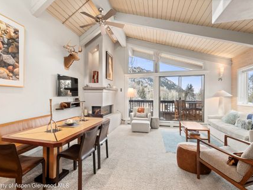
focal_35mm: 19
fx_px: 139
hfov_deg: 84.4
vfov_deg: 68.7
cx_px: 115
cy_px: 96
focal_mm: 17
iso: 400
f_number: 7.1
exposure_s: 1/5
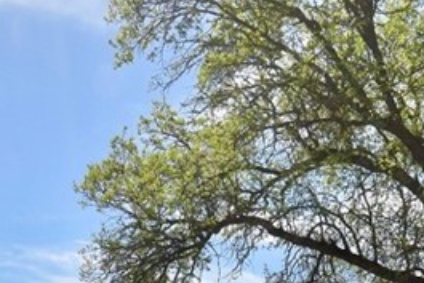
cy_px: 394
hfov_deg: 34.5
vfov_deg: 20.7
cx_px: 214
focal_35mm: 58
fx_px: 683
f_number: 11
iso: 400
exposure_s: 1/500
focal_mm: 10
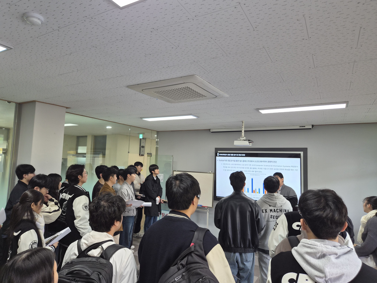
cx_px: 188
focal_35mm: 23
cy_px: 142
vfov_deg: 58.9
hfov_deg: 73.9
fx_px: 250
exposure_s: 1/60
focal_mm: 5.4
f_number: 1.8
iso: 80
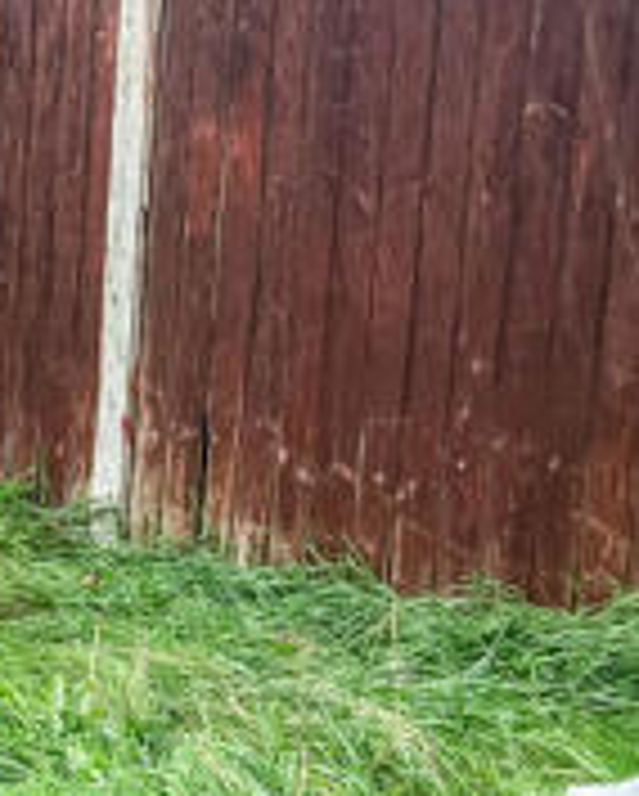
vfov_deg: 21.1
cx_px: -592
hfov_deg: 14.5
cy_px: 582
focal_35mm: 90
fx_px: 2124
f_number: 1.8
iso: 160
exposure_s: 1/60
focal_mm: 3.99
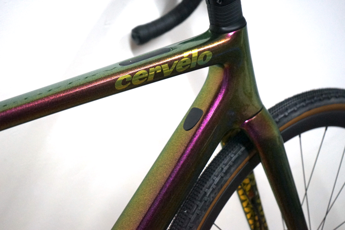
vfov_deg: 20.3
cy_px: 115
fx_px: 642
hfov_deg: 30.1
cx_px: 172
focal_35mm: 67
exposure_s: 1/160
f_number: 5.6
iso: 4000
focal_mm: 67
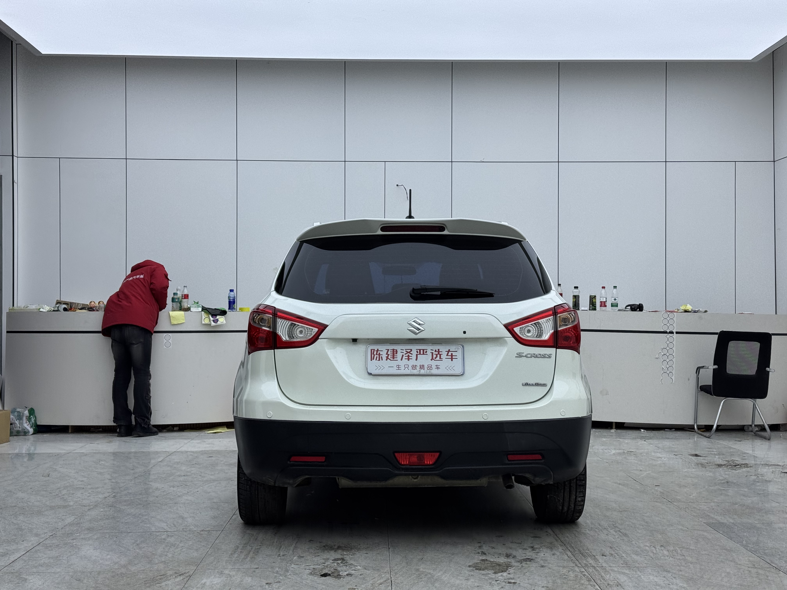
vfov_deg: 30.3
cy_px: 295
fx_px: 1091
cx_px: 394
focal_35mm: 48
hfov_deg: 39.7
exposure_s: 1/527
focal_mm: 6.76
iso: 64
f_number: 1.78
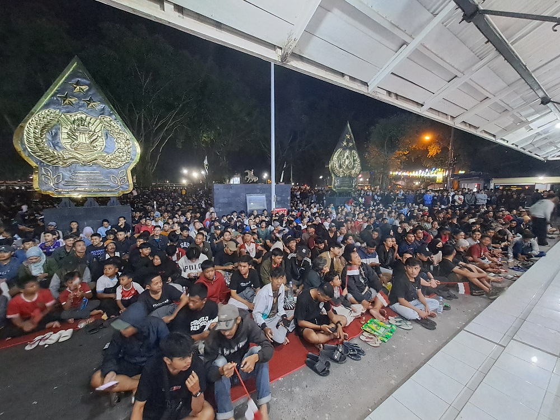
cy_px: 210
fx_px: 210
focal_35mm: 13
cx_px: 280
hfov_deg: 106.2
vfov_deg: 89.9
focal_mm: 1.42
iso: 800
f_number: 2.2
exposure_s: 1/17
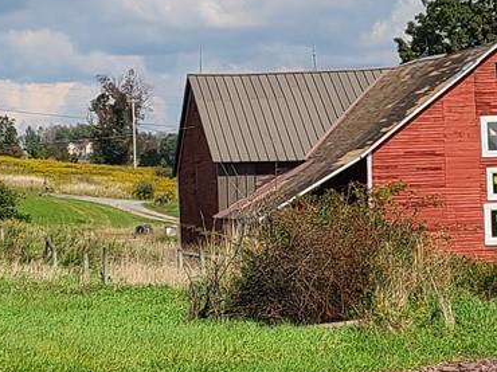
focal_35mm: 144
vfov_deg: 10.3
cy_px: 216
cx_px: 197
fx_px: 2066
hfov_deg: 13.7
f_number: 1.8
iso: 40
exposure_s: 1/3143
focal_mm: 5.4
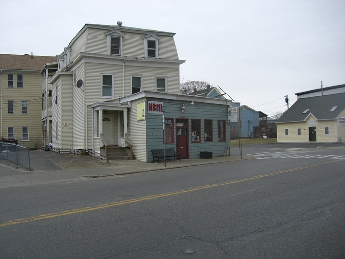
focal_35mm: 38
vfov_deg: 37.7
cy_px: 130
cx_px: 172
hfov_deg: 49.0
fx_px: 379
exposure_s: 1/160
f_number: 2.7
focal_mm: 6.2
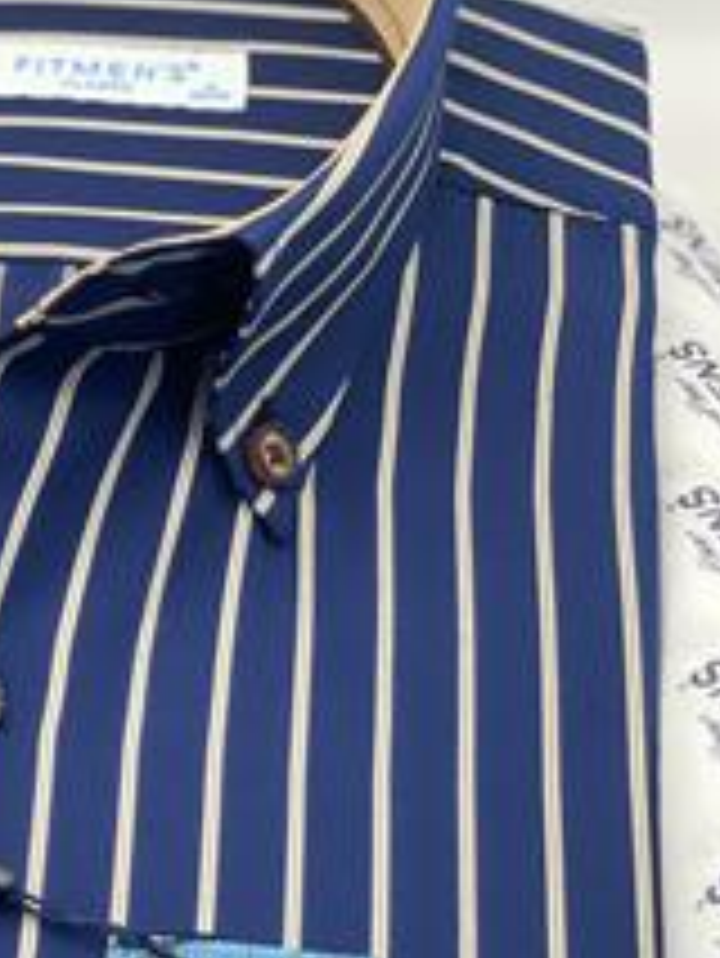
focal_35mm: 101
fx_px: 2798
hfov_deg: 14.5
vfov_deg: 19.4
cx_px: 63
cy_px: 596
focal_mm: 6
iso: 32
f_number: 2
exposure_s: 1/122
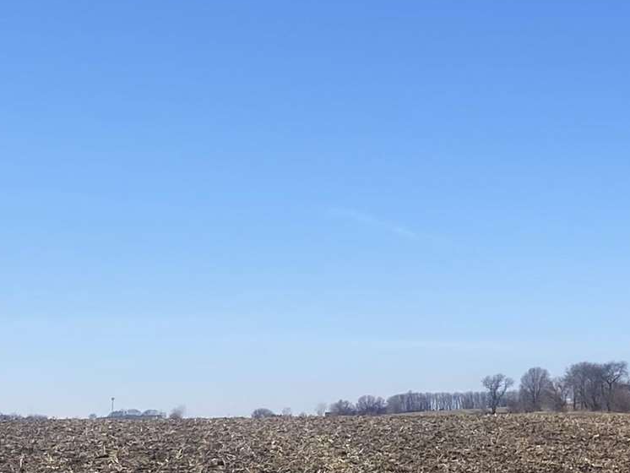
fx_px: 1948
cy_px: 125
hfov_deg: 17.8
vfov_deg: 13.8
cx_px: 669
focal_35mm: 107
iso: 32
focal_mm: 4.25
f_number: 1.8
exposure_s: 1/3497
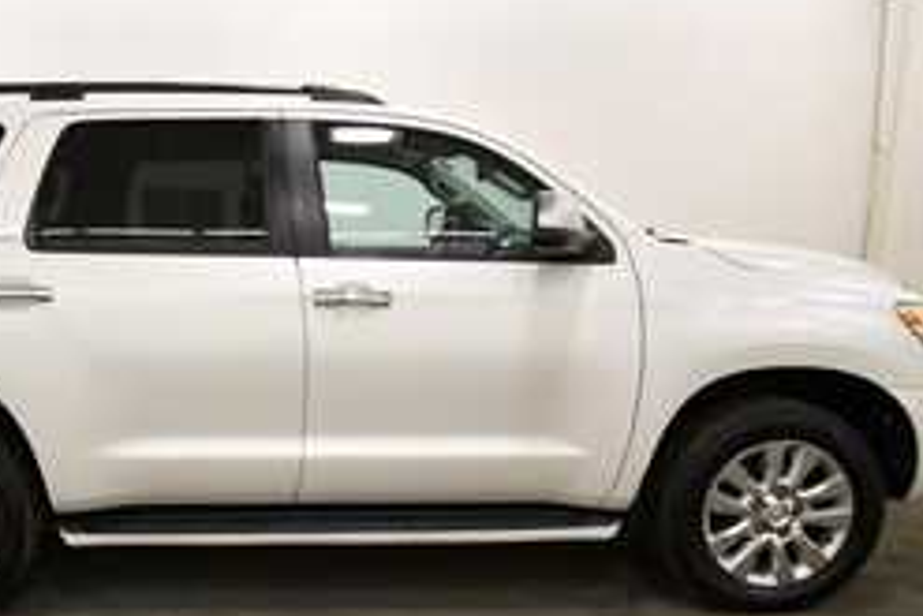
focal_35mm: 34
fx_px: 872
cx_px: 299
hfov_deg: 54.5
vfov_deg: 38.7
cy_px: 390
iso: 800
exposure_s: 1/250
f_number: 5
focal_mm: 14
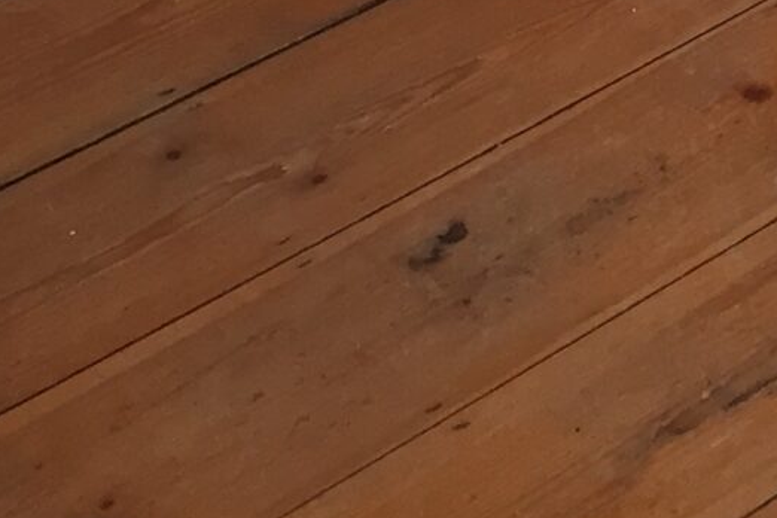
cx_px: 1137
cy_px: -826
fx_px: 3194
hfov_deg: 13.2
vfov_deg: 8.3
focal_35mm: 148
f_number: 2.2
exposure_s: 1/33
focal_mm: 4.15
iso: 32
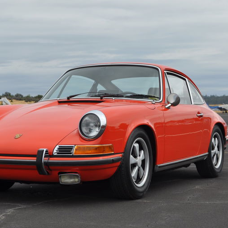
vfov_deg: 20.0
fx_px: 646
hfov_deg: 20.0
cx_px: 93
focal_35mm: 87
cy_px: 114
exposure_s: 1/320
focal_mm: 45
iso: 200
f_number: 9
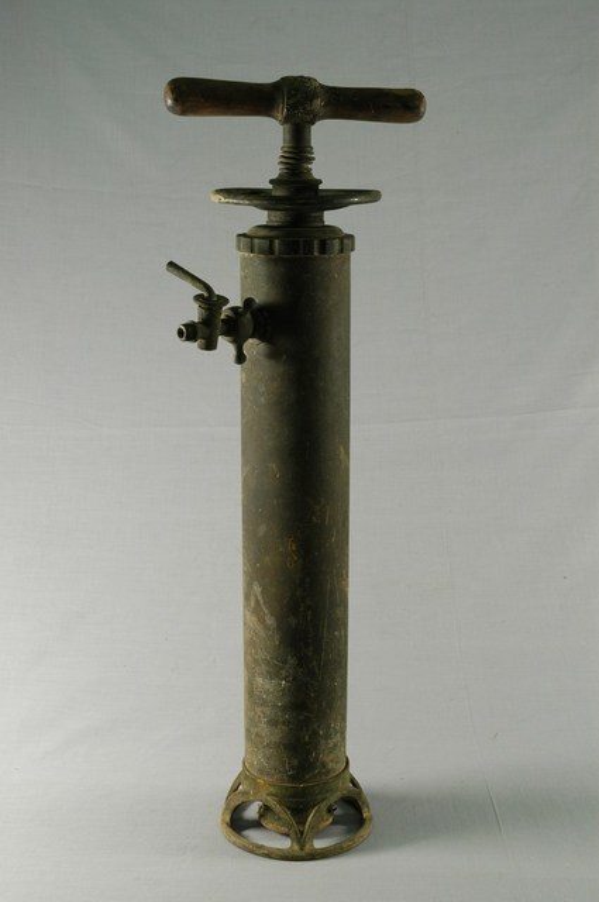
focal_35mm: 57
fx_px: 1426
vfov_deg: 35.1
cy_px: 451
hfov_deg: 23.7
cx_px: 300
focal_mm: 38
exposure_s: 1/4
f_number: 10
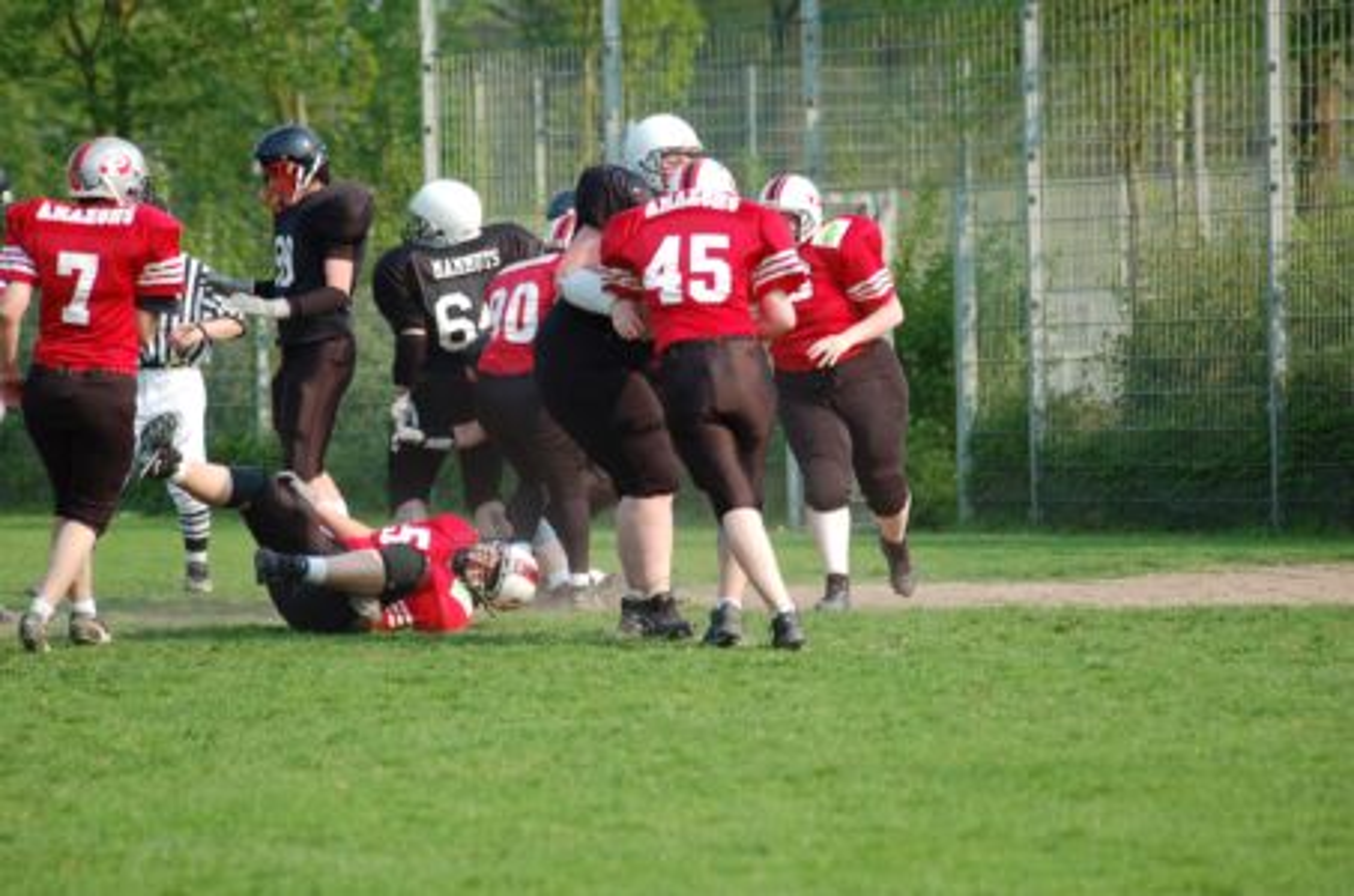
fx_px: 8445
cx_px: 677
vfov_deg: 6.1
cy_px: 448
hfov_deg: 9.2
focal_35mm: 225
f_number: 4.5
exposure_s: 1/1000
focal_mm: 150
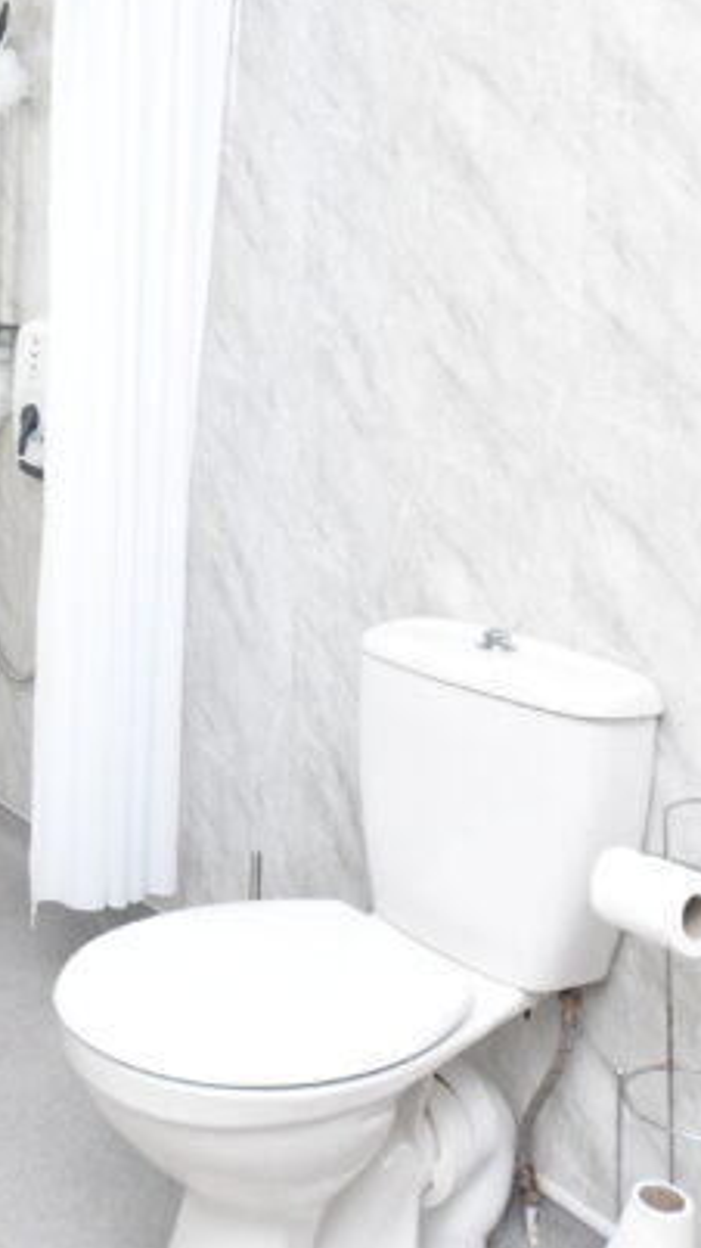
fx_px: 1322
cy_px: 346
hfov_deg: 27.3
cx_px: -59
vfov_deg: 48.9
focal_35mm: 40
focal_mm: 10
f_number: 4.5
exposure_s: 1/80
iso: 400
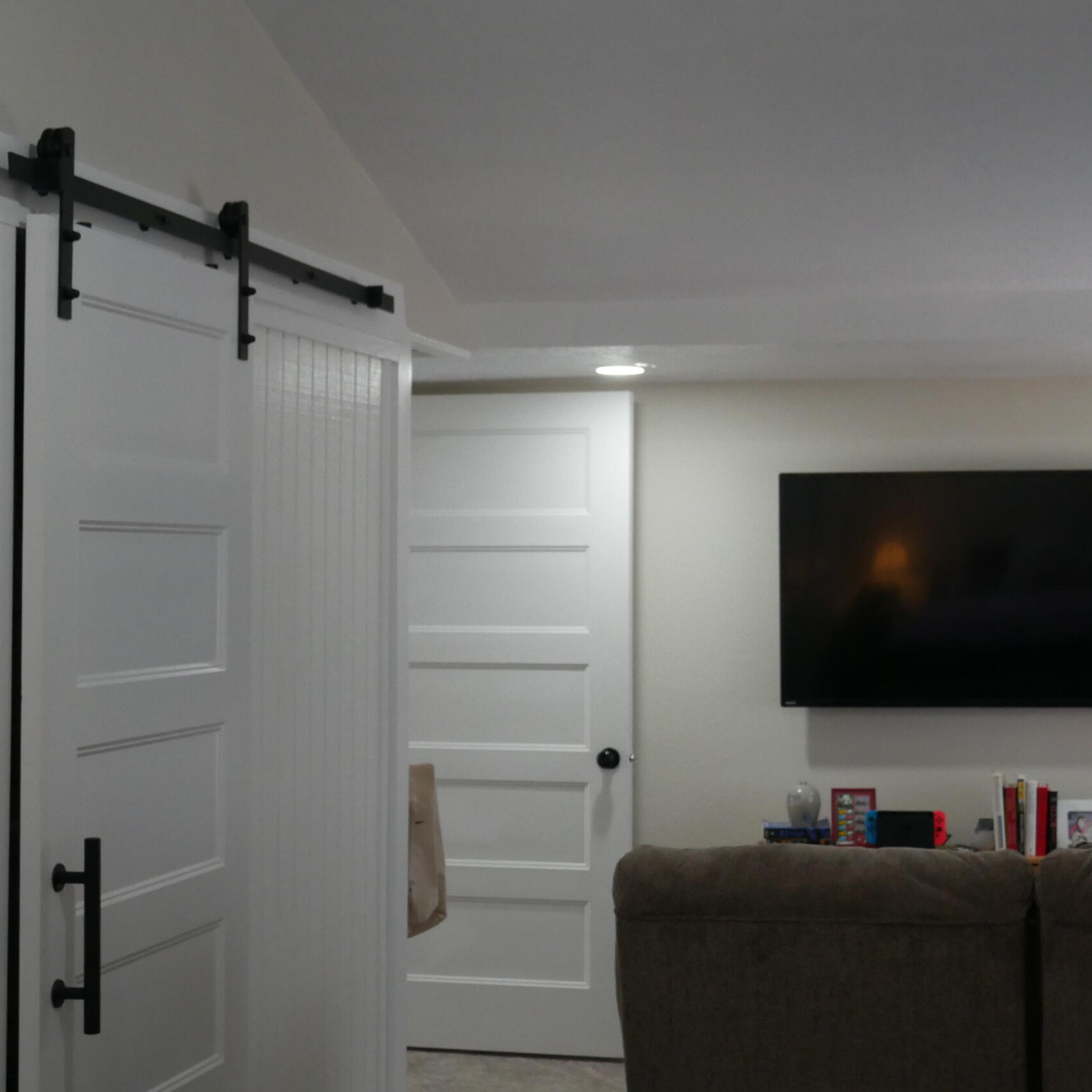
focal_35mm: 69
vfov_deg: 25.0
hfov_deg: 24.8
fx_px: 2463
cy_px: 499
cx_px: 786
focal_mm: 22
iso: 1600
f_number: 4.7
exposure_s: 1/60
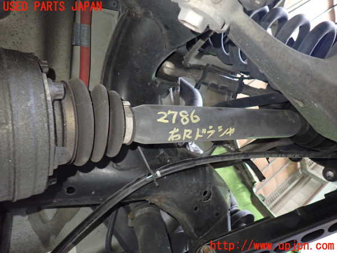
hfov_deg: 69.4
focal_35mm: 25
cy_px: 126
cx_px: 168
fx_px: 243
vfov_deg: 54.9
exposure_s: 1/25
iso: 800
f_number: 2
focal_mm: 4.5
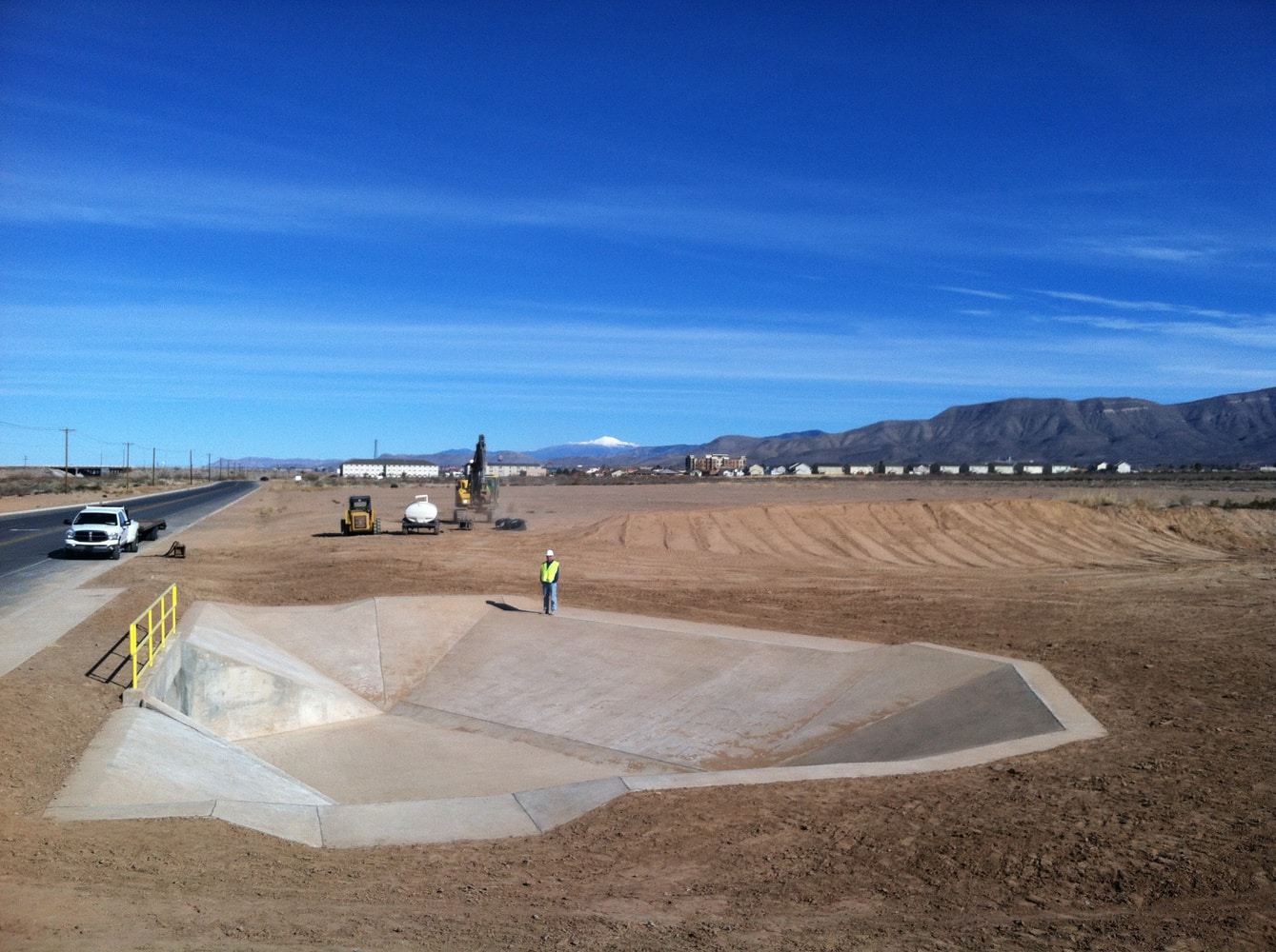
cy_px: 476
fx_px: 1288
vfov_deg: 40.6
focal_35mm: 35
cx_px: 638
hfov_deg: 52.7
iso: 80
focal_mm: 3.85
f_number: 2.8
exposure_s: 1/2727
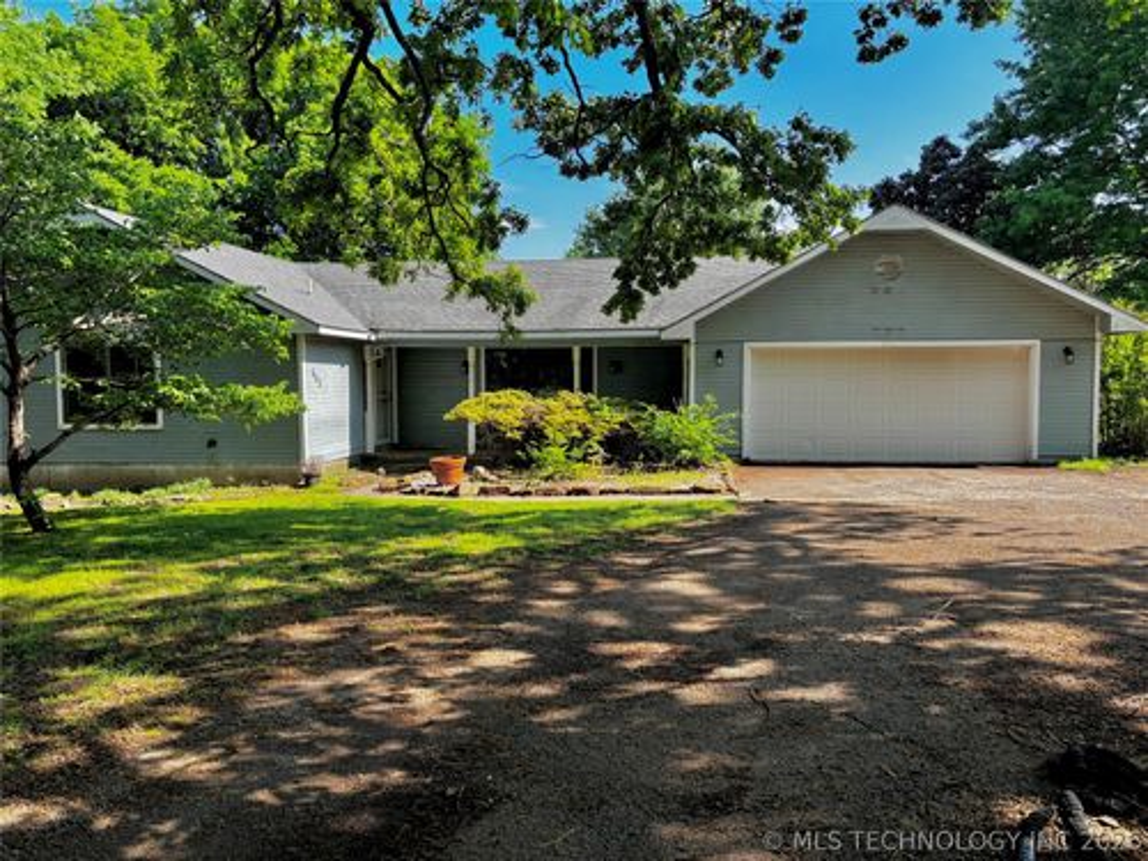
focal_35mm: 26
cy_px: 430
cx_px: 574
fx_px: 862
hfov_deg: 67.3
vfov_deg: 53.1
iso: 50
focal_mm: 5.96
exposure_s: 1/831
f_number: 1.6
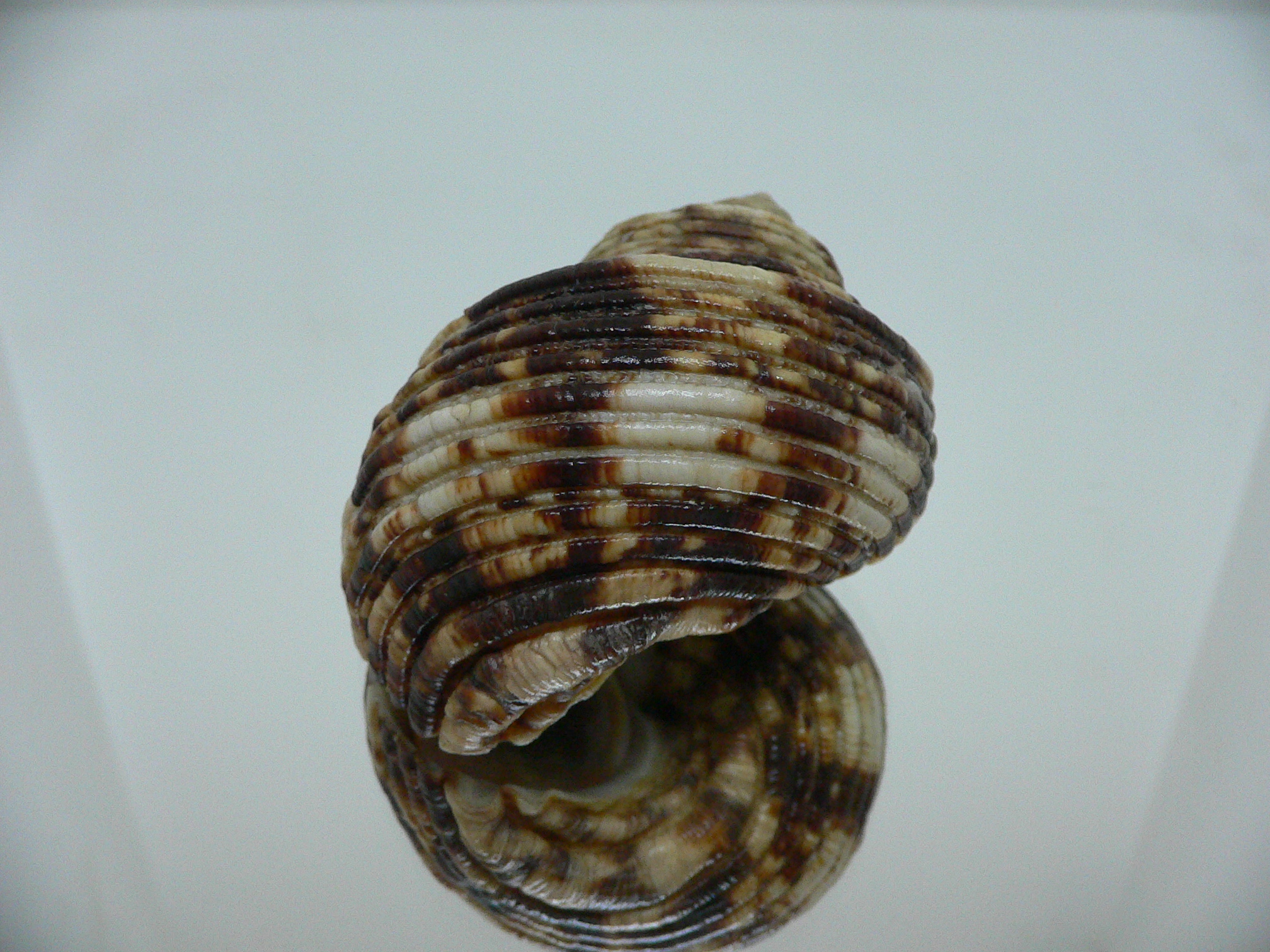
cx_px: 635
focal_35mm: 35
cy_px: 476
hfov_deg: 52.6
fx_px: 1284
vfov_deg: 40.7
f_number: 2.8
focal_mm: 4.6
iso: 200
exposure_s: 1/50
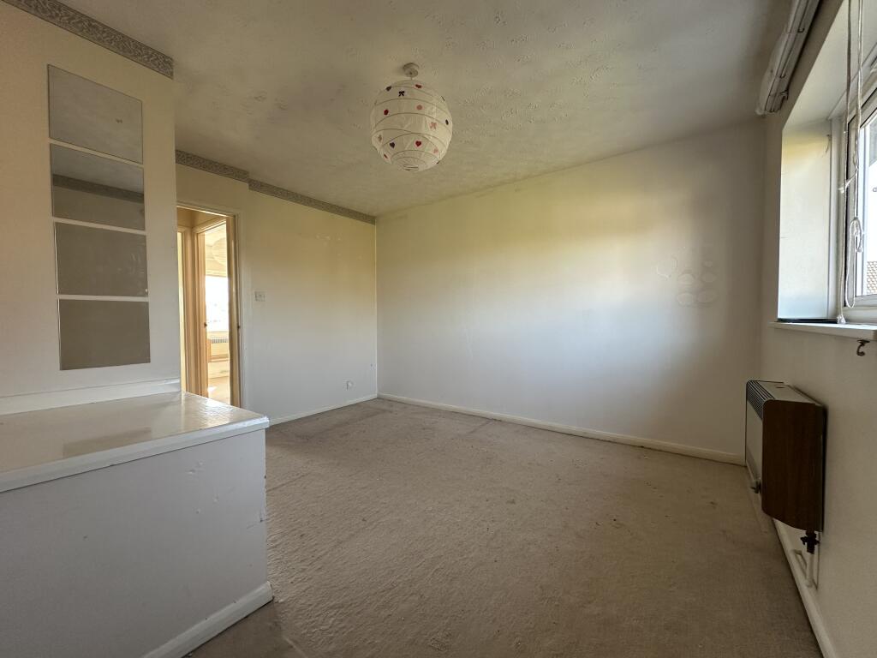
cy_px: 329
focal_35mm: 14
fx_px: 355
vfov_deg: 85.7
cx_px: 438
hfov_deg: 102.1
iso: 125
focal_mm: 2.22
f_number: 2.2
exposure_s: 1/99
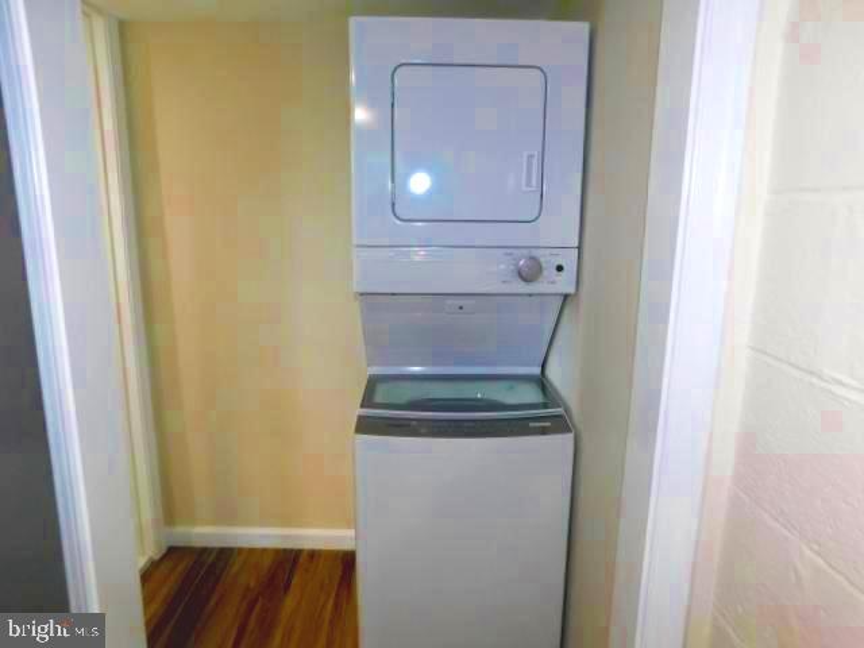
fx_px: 574
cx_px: 432
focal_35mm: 23
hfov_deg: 73.9
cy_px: 324
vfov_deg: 58.9
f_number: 3
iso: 200
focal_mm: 4
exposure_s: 1/30
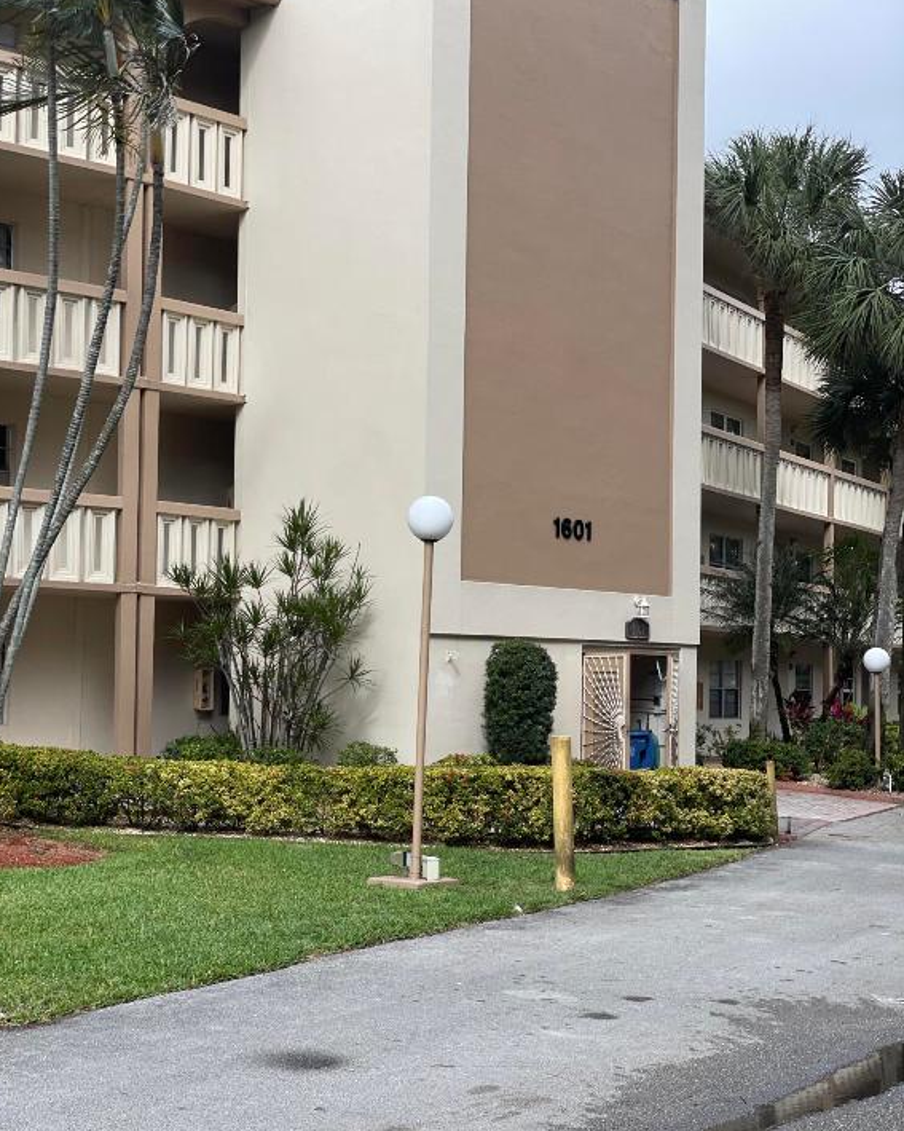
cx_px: 448
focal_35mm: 55
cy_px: 597
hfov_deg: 27.6
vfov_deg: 34.1
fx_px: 1840
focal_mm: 6
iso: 32
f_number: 2
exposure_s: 1/888
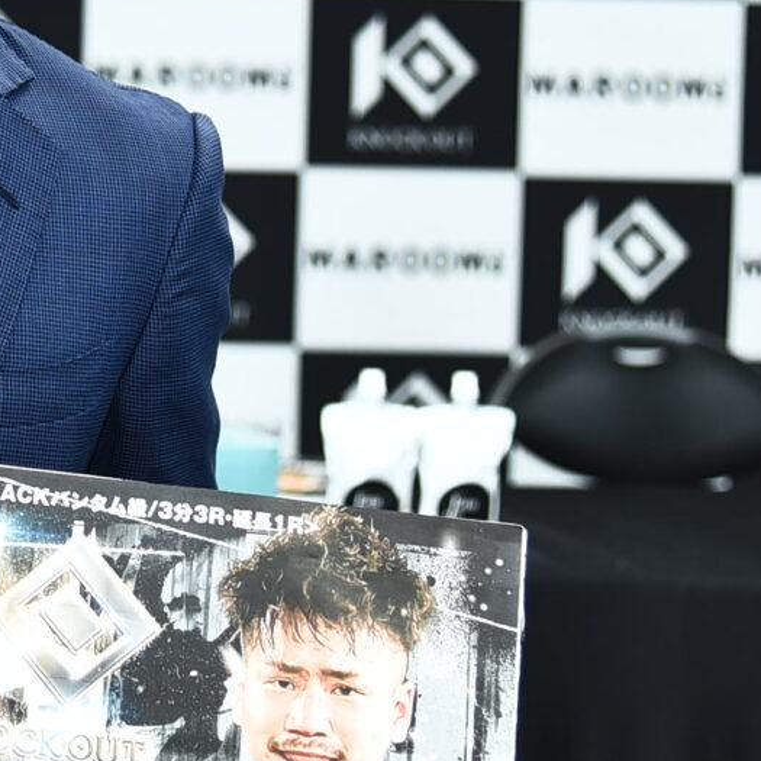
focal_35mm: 171
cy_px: 199
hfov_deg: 10.0
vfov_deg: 10.2
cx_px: -261
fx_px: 4253
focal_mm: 55
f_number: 4
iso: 500
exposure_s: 1/200
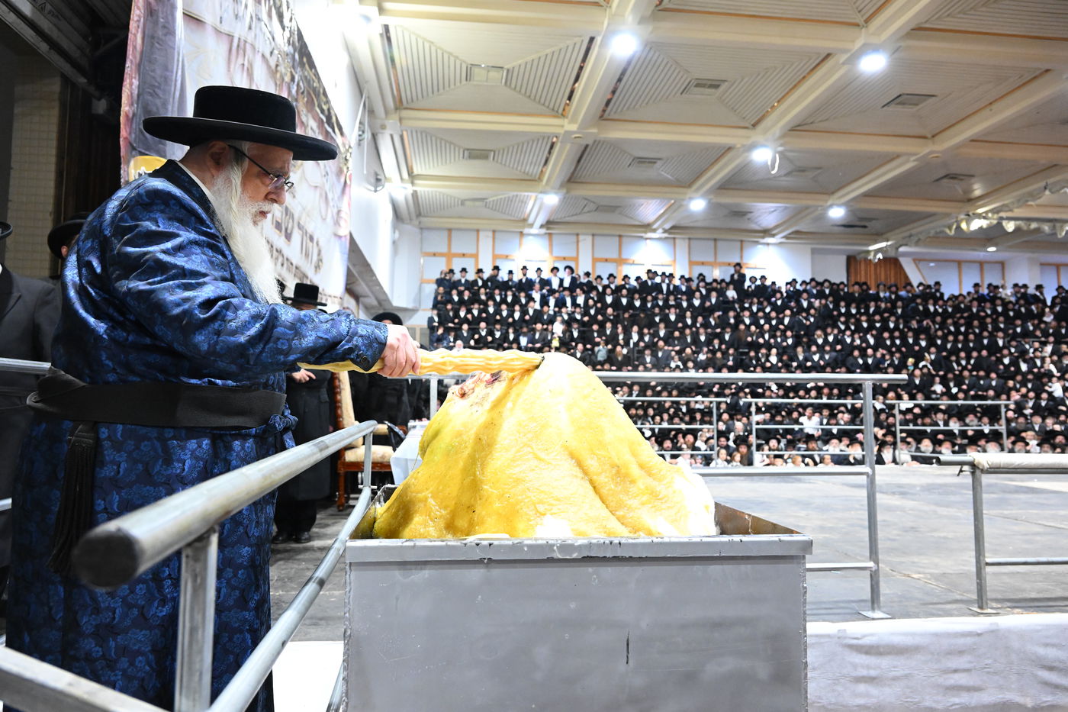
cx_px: 534
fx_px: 712
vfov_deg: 53.1
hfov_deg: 73.8
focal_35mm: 24
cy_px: 356
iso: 5000
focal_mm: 24
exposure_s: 1/125
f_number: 4.5
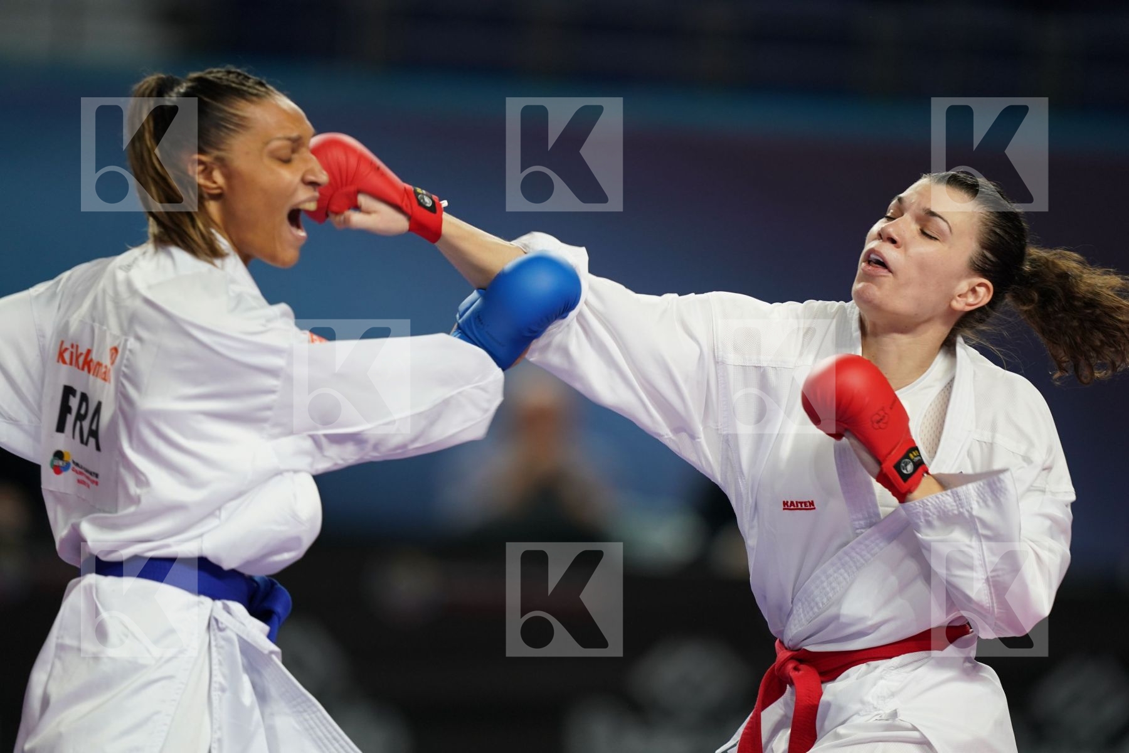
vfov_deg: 3.4
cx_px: 564
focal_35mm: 400
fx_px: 12543
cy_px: 376
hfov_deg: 5.2
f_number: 2.8
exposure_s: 1/800
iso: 1250
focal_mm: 400
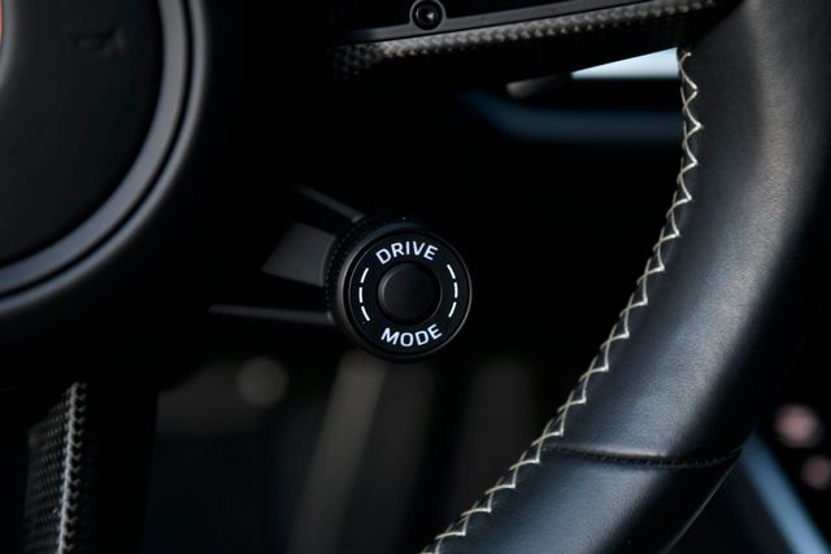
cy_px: 277
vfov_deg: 19.5
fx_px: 1616
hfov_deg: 28.8
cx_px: 416
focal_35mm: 70
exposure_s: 1/80
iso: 500
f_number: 5
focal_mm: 70
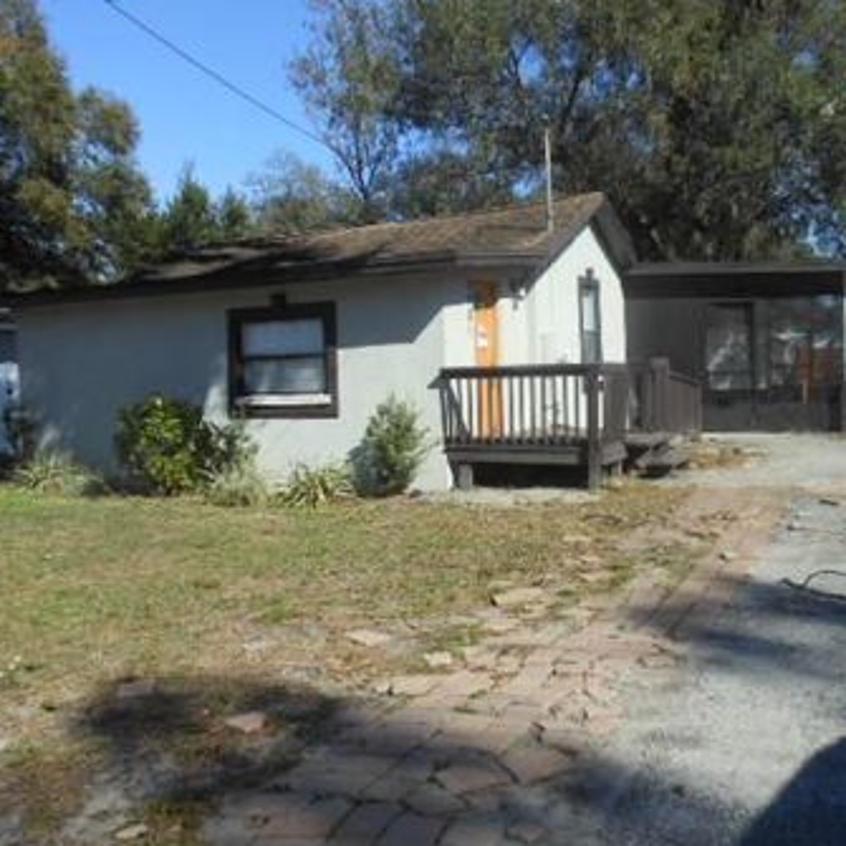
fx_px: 912
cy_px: 413
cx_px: 412
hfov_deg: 49.7
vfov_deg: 49.7
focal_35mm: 33
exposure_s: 1/1000
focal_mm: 4.5
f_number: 3.2
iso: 80
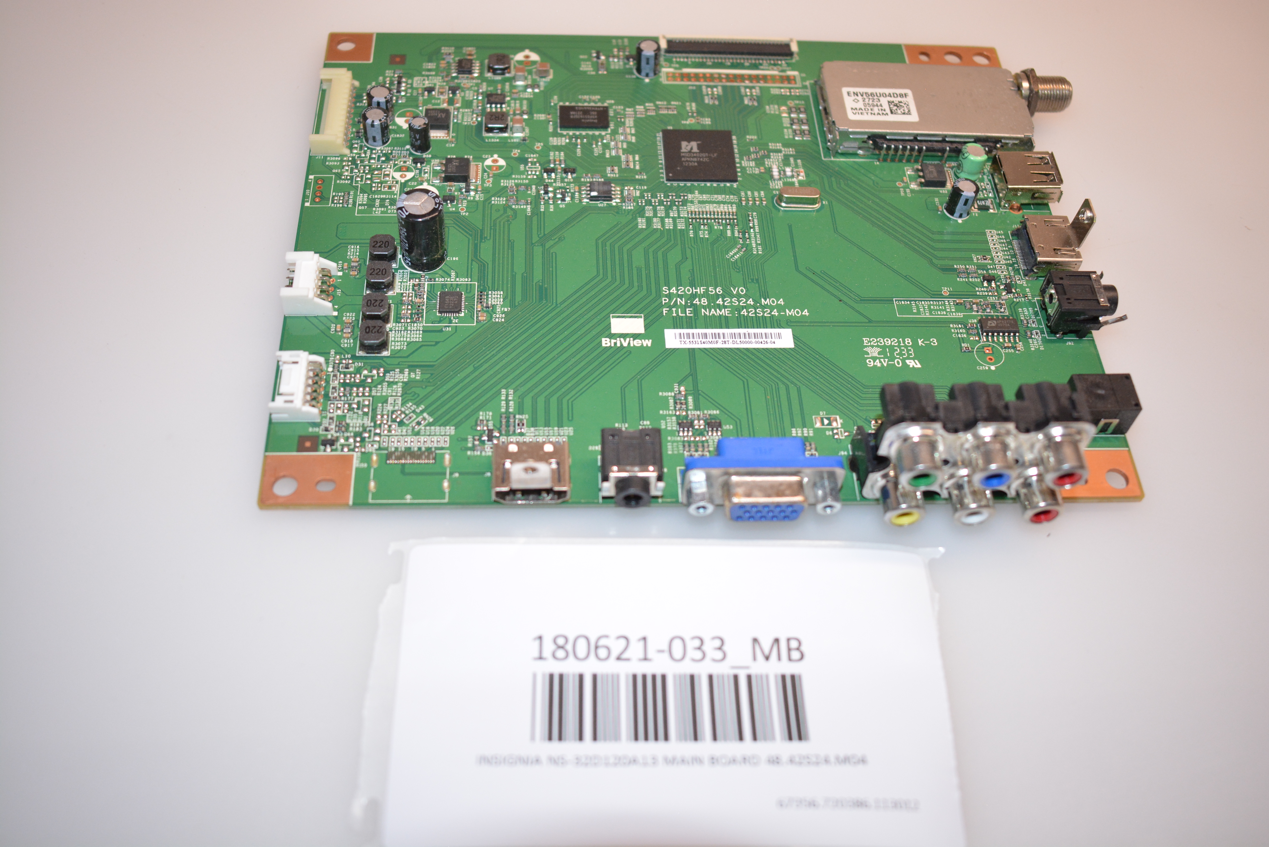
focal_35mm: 36
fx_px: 1269
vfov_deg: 36.9
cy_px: 424
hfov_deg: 53.1
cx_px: 634
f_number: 3.8
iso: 800
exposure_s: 1/200
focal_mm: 24
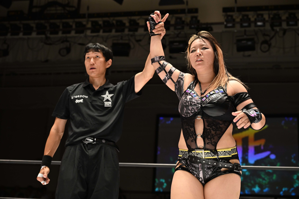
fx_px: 490
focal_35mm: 59
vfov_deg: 23.0
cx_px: 150
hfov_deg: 33.9
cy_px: 100
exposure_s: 1/500
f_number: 4
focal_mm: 59
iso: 1250
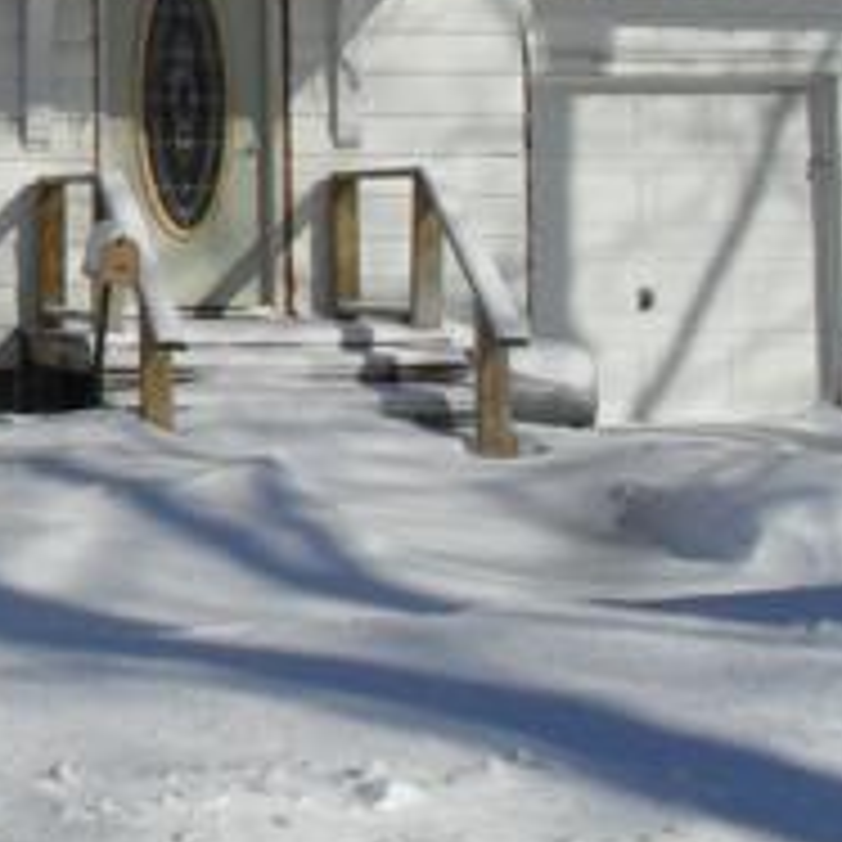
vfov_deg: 15.9
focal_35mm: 106
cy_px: -140
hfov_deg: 15.4
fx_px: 2917
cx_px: -347
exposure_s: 1/500
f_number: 8.4
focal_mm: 6.3
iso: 100
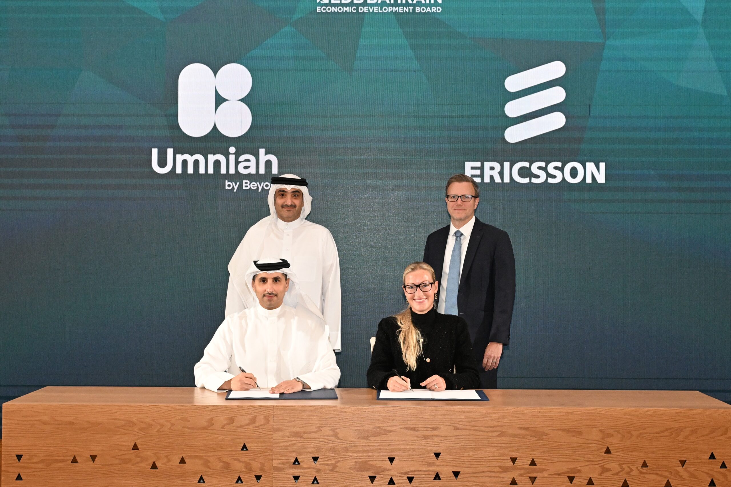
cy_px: 244
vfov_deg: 26.5
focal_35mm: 51
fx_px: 1035
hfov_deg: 38.9
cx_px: 366
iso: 3200
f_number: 6.3
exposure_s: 1/200
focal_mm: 34
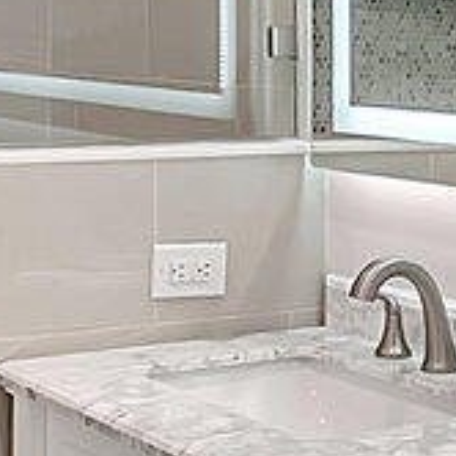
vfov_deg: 17.1
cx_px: 360
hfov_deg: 17.6
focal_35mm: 98
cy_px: -58
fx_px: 1461
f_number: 6.3
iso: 200
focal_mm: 10
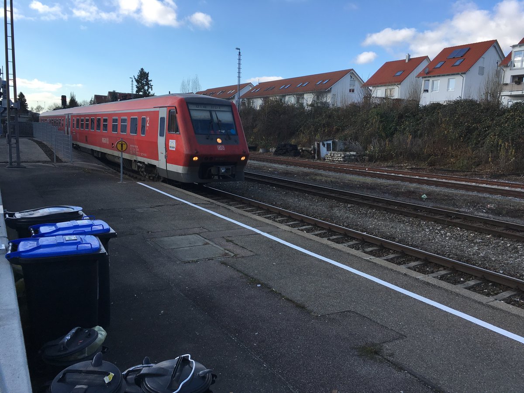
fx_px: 439
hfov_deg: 61.7
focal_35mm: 29
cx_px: 262
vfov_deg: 48.2
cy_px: 196
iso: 25
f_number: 2.2
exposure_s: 1/680
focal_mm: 4.15
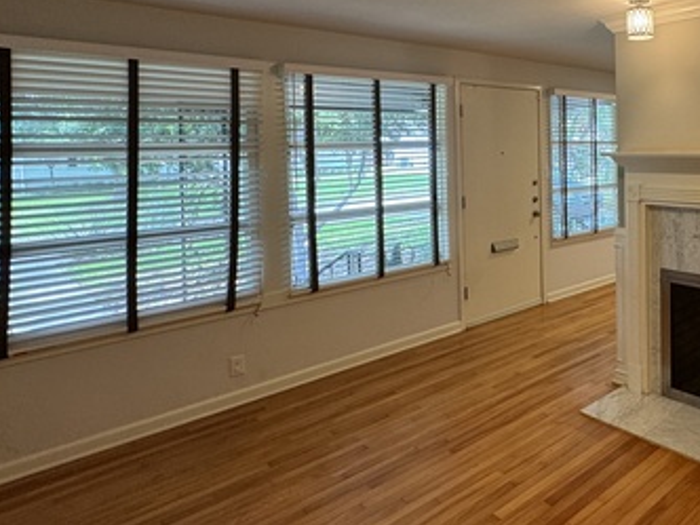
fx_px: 546
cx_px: 605
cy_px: 158
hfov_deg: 57.8
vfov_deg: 50.1
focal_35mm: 27
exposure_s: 1/60
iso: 160
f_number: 2.2
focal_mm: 2.22
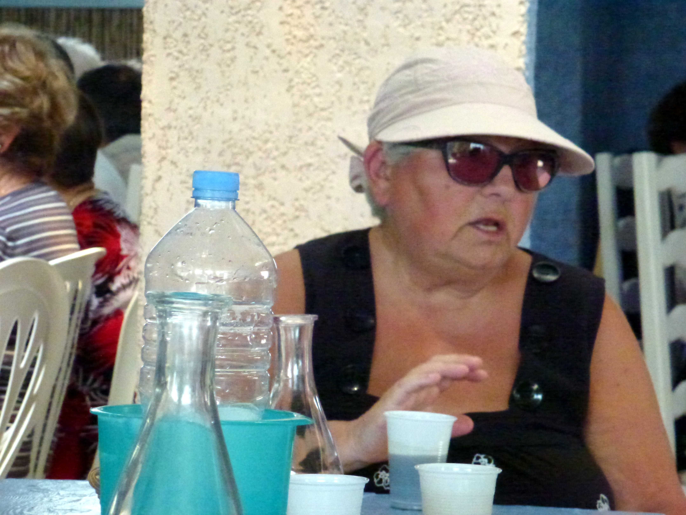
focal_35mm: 182
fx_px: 3607
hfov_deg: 10.9
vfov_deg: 8.2
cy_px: 258
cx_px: 343
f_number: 5.4
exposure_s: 1/400
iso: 1600
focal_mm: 32.6
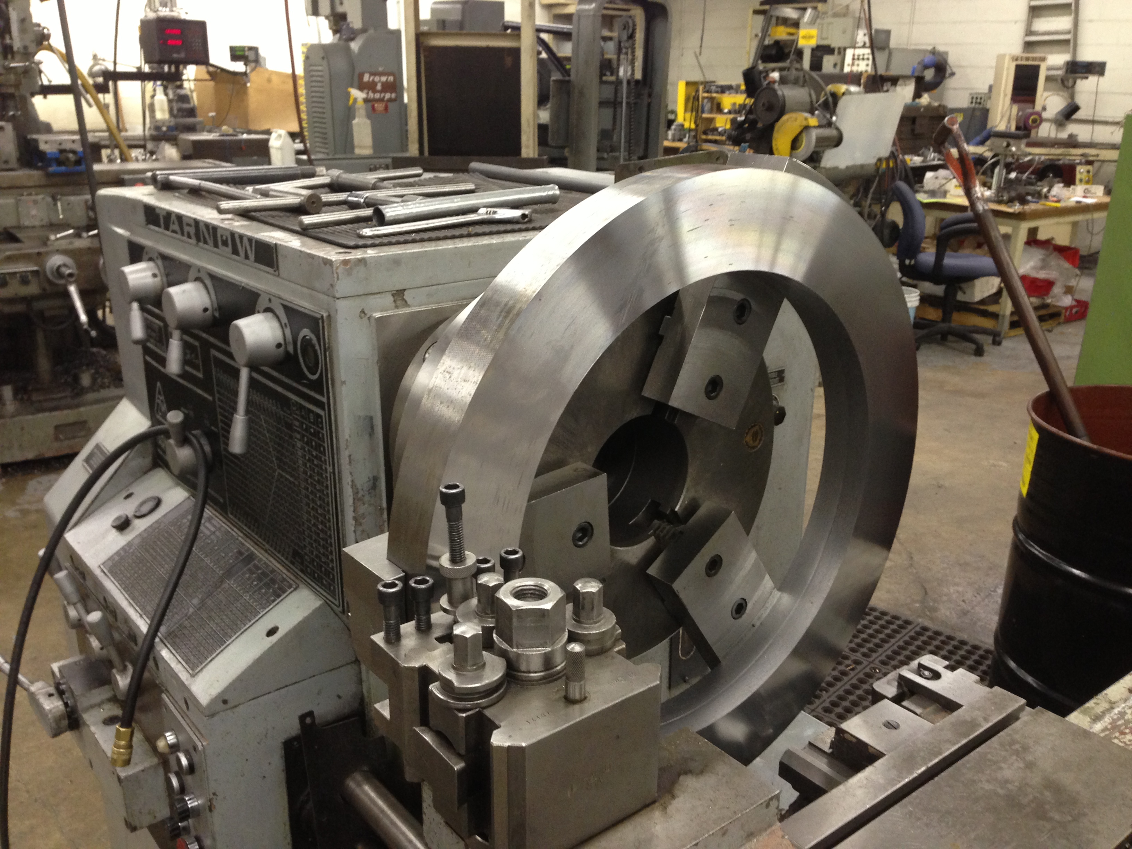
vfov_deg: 42.9
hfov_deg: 55.4
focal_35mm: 33
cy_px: 424
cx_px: 566
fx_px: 1079
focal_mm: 4.13
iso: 200
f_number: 2.4
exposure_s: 1/20
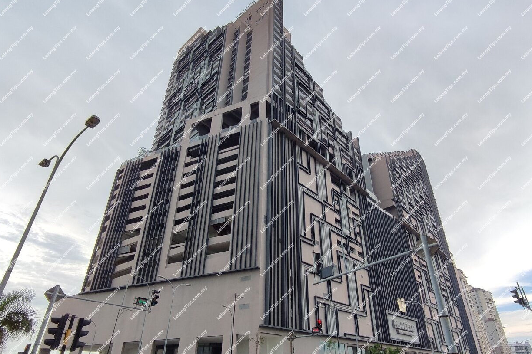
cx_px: 266
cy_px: 181
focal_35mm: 17
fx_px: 251
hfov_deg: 93.3
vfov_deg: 70.4
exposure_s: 1/689
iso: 50
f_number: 2.2
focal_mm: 1.65
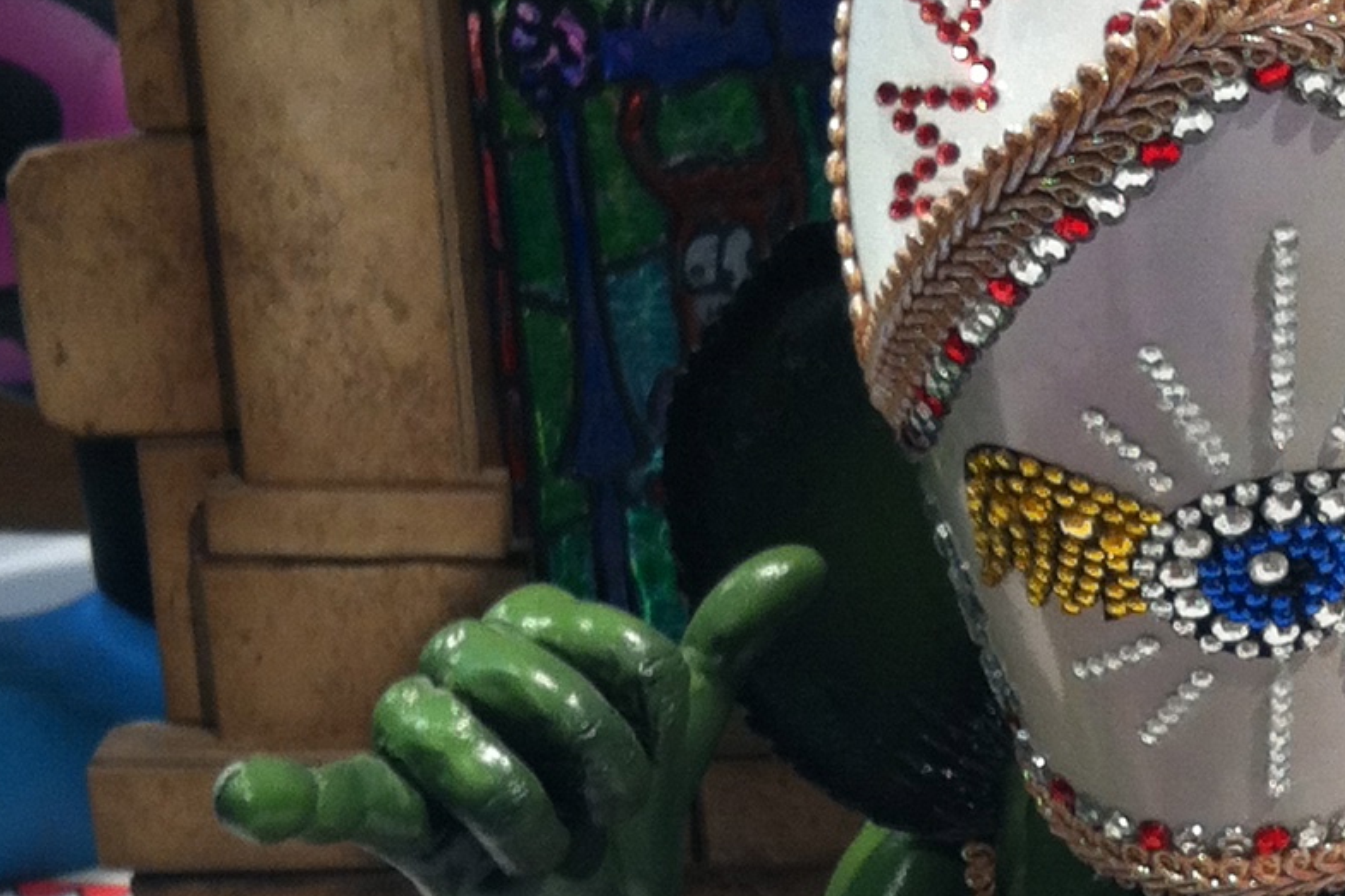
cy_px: 874
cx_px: 1170
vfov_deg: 11.3
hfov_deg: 16.9
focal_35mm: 120
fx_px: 4482
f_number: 2.8
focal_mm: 3.85
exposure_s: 1/17
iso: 80
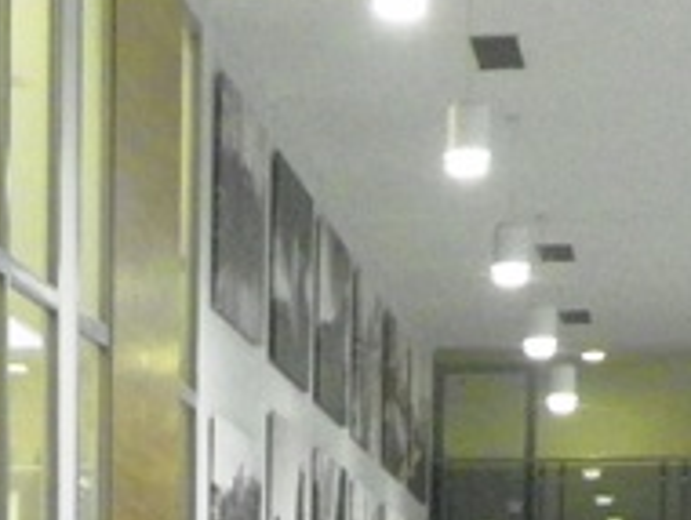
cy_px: 1044
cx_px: -58
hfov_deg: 10.6
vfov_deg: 7.7
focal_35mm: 185
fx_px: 3698
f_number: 3.2
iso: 640
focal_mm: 7.9
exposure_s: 1/40
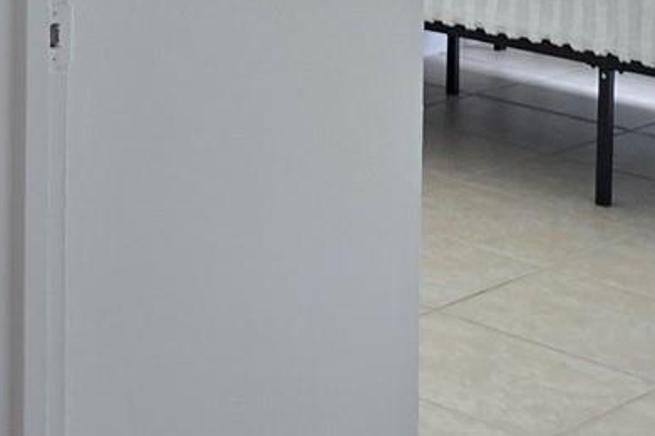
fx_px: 1782
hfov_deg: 18.0
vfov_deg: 12.7
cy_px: -356
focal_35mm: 98
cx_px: -399
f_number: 1.8
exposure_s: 1/120
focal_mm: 5.4
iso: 100
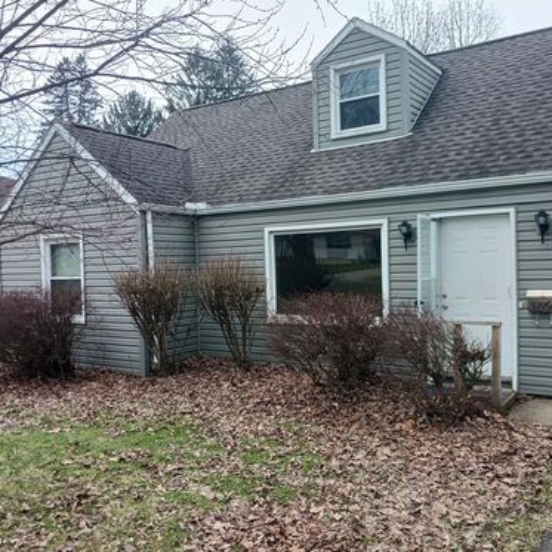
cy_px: 276
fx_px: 577
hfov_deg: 51.1
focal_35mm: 32
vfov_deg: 51.1
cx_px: 297
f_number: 1.8
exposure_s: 1/60
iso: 25
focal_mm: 4
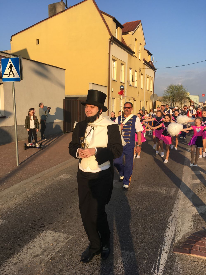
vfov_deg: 61.7
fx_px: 230
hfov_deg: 48.2
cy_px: 138
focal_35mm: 29
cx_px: 103
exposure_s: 1/905
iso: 25
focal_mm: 4.15
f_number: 2.2
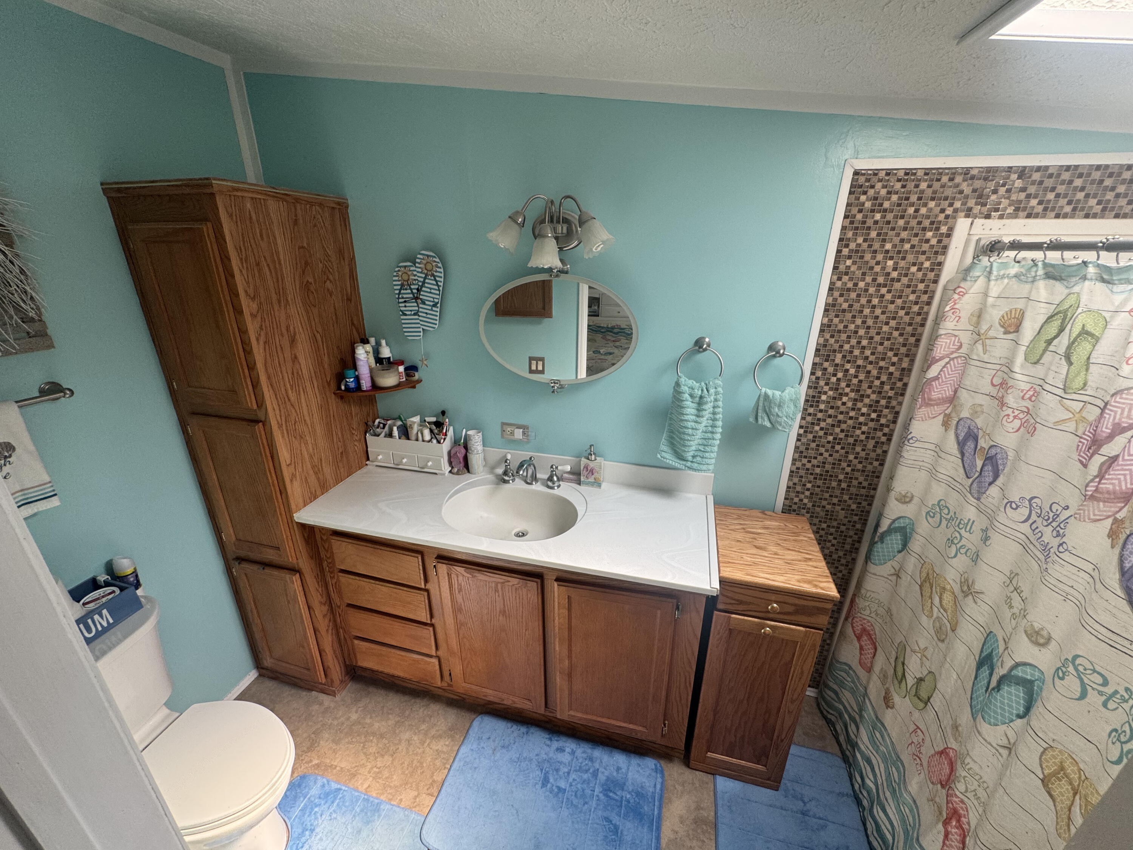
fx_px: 458
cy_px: 425
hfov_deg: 102.1
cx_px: 566
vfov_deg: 85.7
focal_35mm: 14
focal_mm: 2.22
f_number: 2.2
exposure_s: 1/99
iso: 125
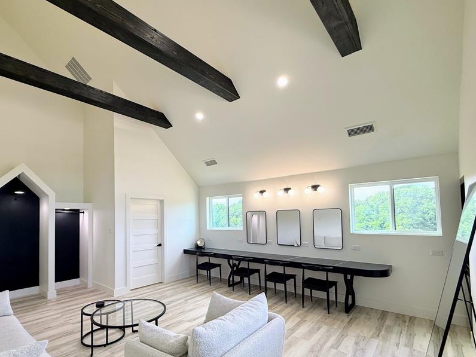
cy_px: 209
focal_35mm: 18
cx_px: 207
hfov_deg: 87.3
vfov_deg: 71.1
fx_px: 248
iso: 80
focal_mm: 2.22
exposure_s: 1/120
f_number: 2.2
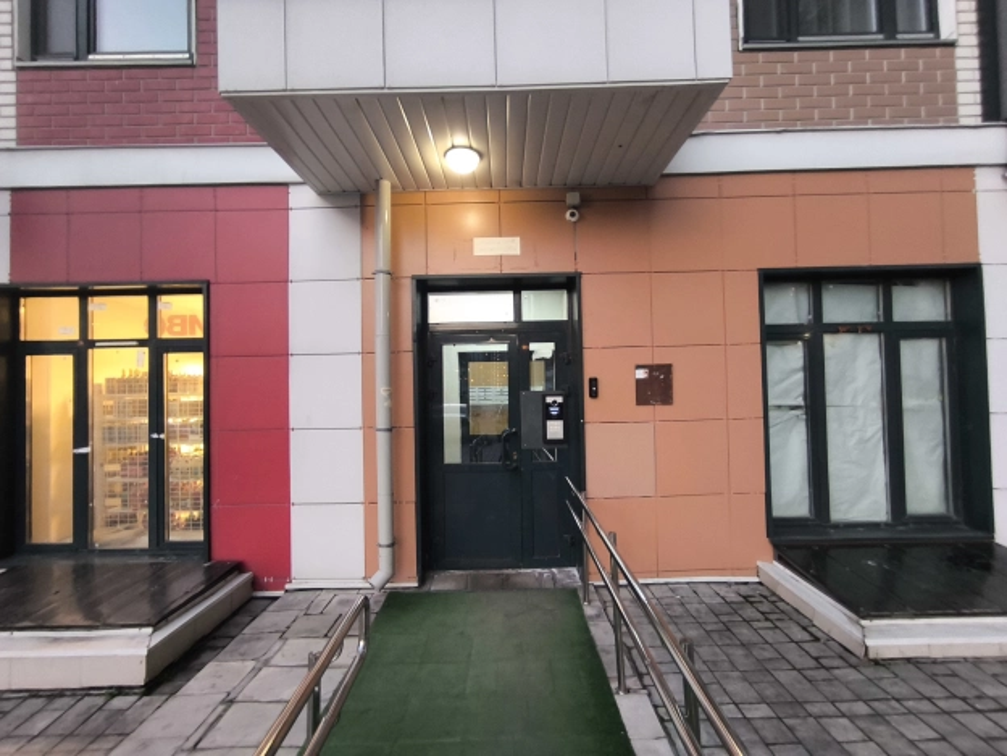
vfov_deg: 78.1
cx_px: 504
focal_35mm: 16
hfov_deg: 94.5
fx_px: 465
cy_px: 378
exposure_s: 1/33.3
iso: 500
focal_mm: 1.65
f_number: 2.2
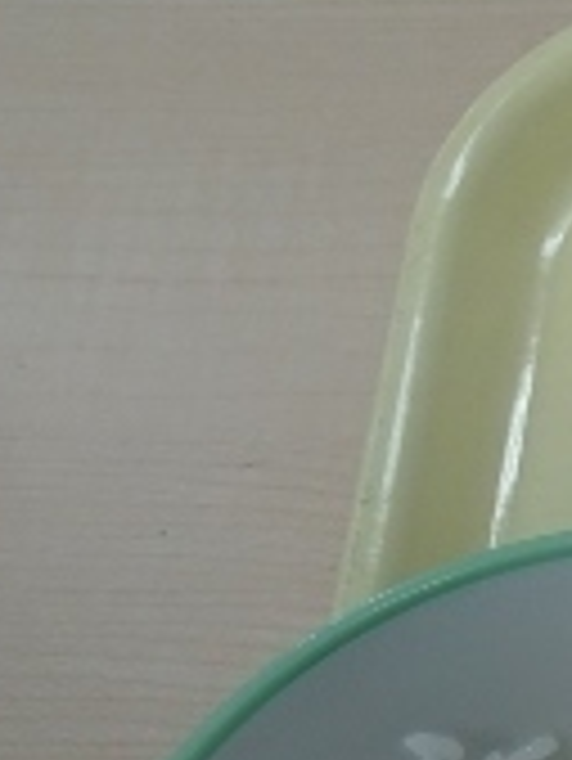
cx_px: 1374
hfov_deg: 12.6
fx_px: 2002
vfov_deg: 20.9
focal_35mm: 91
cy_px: 724
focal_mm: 4.1
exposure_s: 1/50
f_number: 3.5
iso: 80
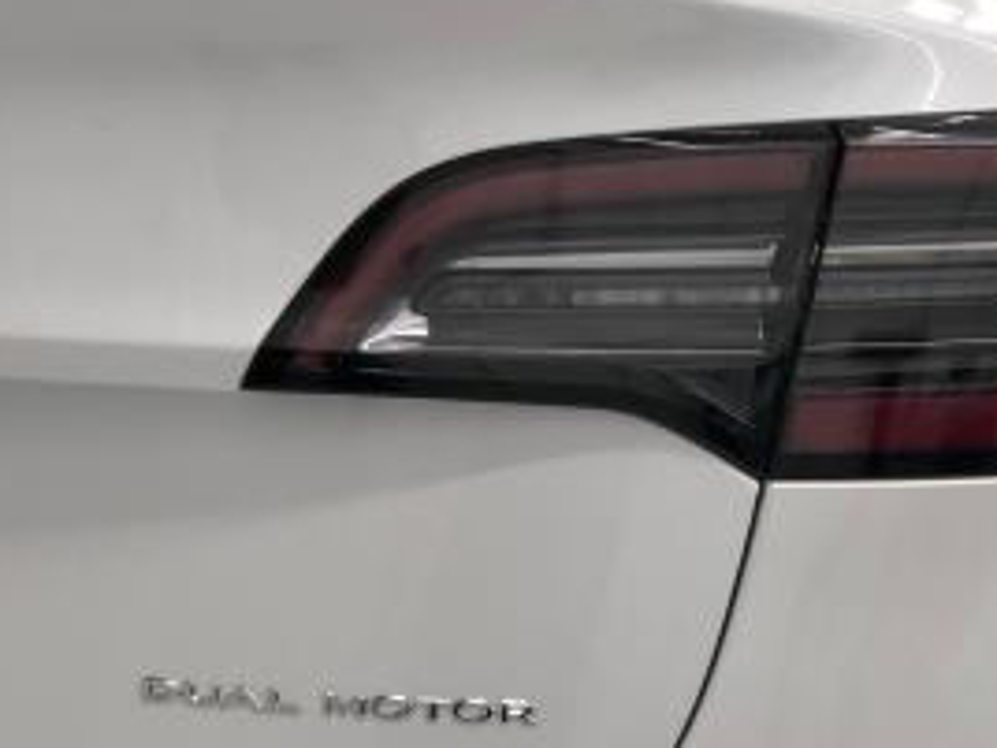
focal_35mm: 107
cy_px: 357
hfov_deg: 18.3
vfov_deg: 13.8
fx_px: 3082
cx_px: 740
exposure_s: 1/30
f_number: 2.8
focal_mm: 6.6
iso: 40
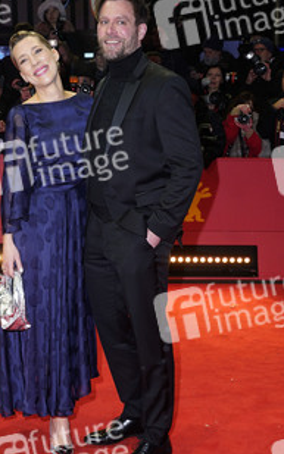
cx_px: 96
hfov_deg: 23.9
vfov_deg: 37.5
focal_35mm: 54
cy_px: 235
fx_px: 669
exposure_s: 1/160
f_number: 5.6
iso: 800
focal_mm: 41
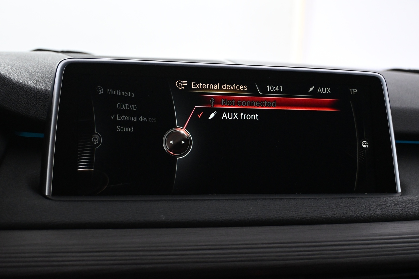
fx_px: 532
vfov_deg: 29.4
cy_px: 140
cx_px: 210
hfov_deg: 43.0
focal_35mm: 46
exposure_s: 1/50
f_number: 4.8
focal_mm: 30.5
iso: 2800
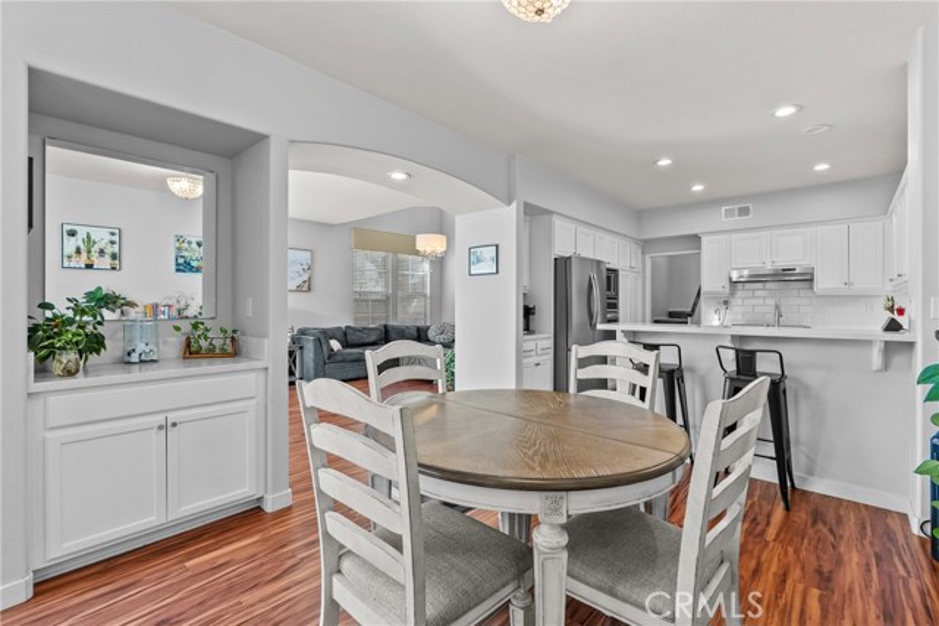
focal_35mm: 16
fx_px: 417
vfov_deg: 73.8
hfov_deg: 96.7
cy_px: 313
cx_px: 470
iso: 1600
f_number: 8
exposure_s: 1/13
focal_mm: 16
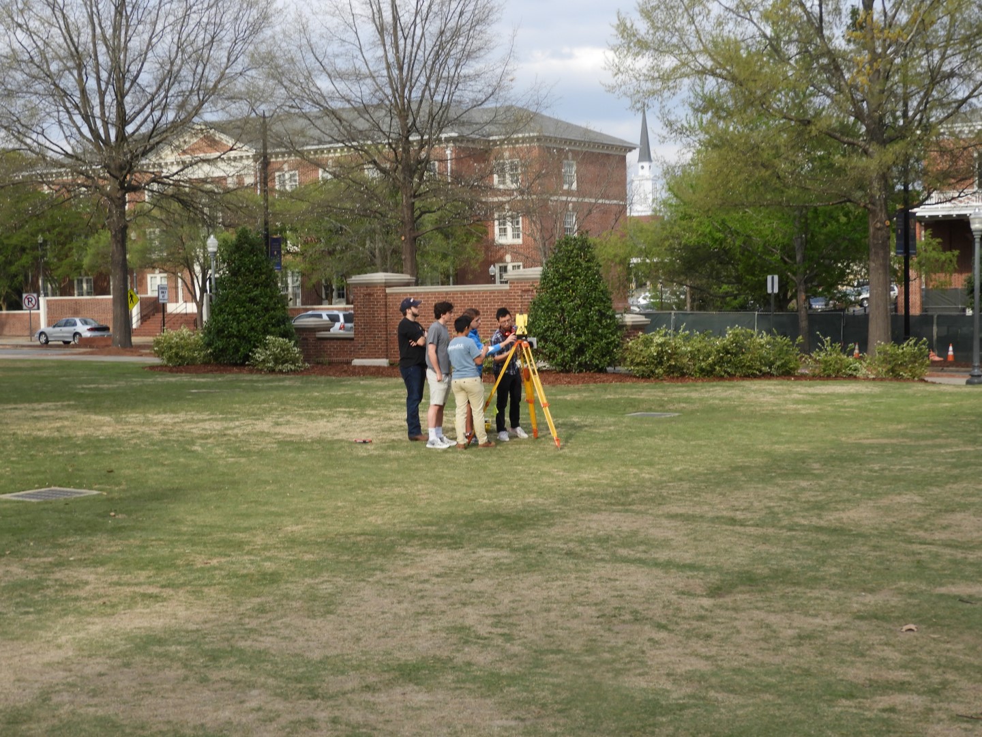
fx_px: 1702
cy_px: 368
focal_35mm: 60
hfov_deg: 32.2
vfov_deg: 24.4
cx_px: 491
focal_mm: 10.7
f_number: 4.2
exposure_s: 1/400
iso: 100
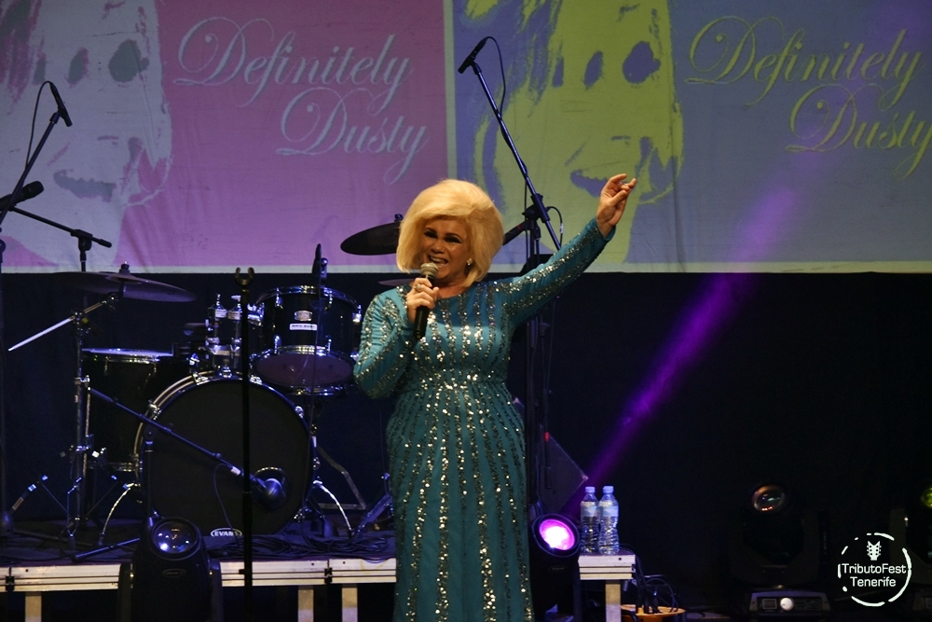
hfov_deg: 13.7
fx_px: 3884
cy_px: 311
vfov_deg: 9.2
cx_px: 466
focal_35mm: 150
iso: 1000
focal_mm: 100
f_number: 7.1
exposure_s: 1/100
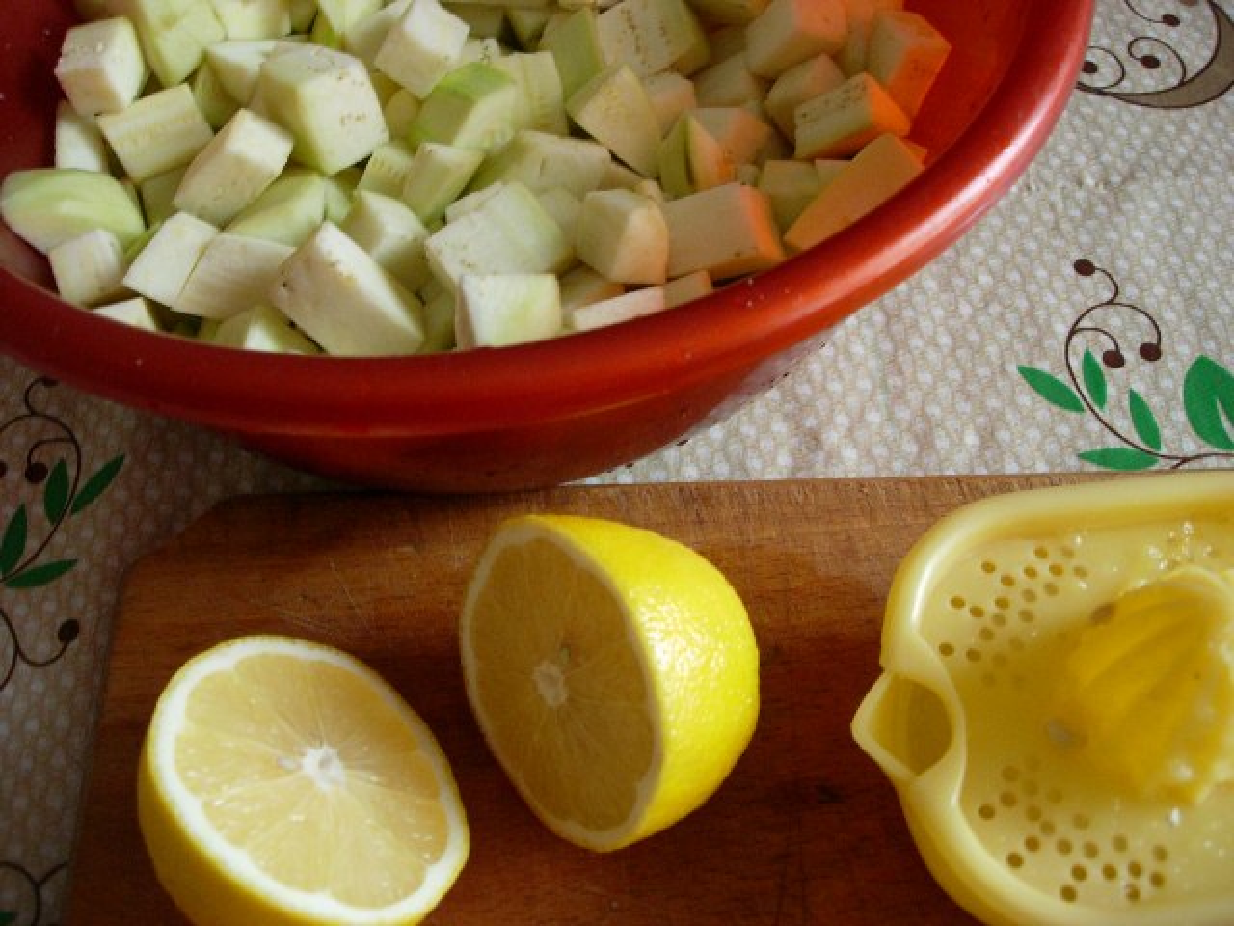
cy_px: 463
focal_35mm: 38
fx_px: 1355
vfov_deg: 37.7
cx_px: 617
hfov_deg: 49.0
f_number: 2.8
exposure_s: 1/15.5
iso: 200
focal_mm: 7.8
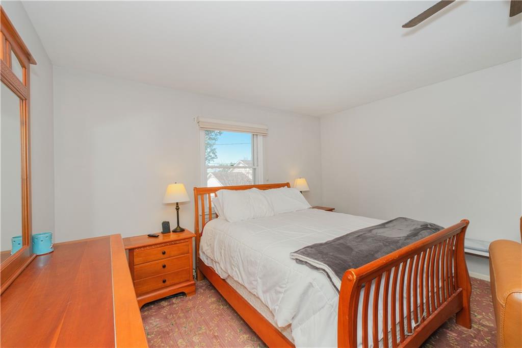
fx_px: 217
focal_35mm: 15
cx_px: 261
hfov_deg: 100.4
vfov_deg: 77.3
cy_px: 174
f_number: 8
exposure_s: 1/60
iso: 400
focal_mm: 10
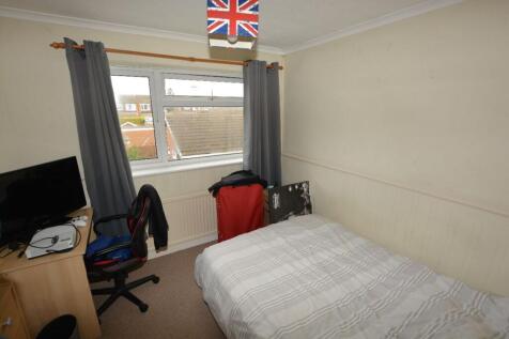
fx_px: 233
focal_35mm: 16
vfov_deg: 72.0
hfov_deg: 95.0
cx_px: 254
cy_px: 170
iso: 200
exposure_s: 1/100
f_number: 5
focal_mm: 11
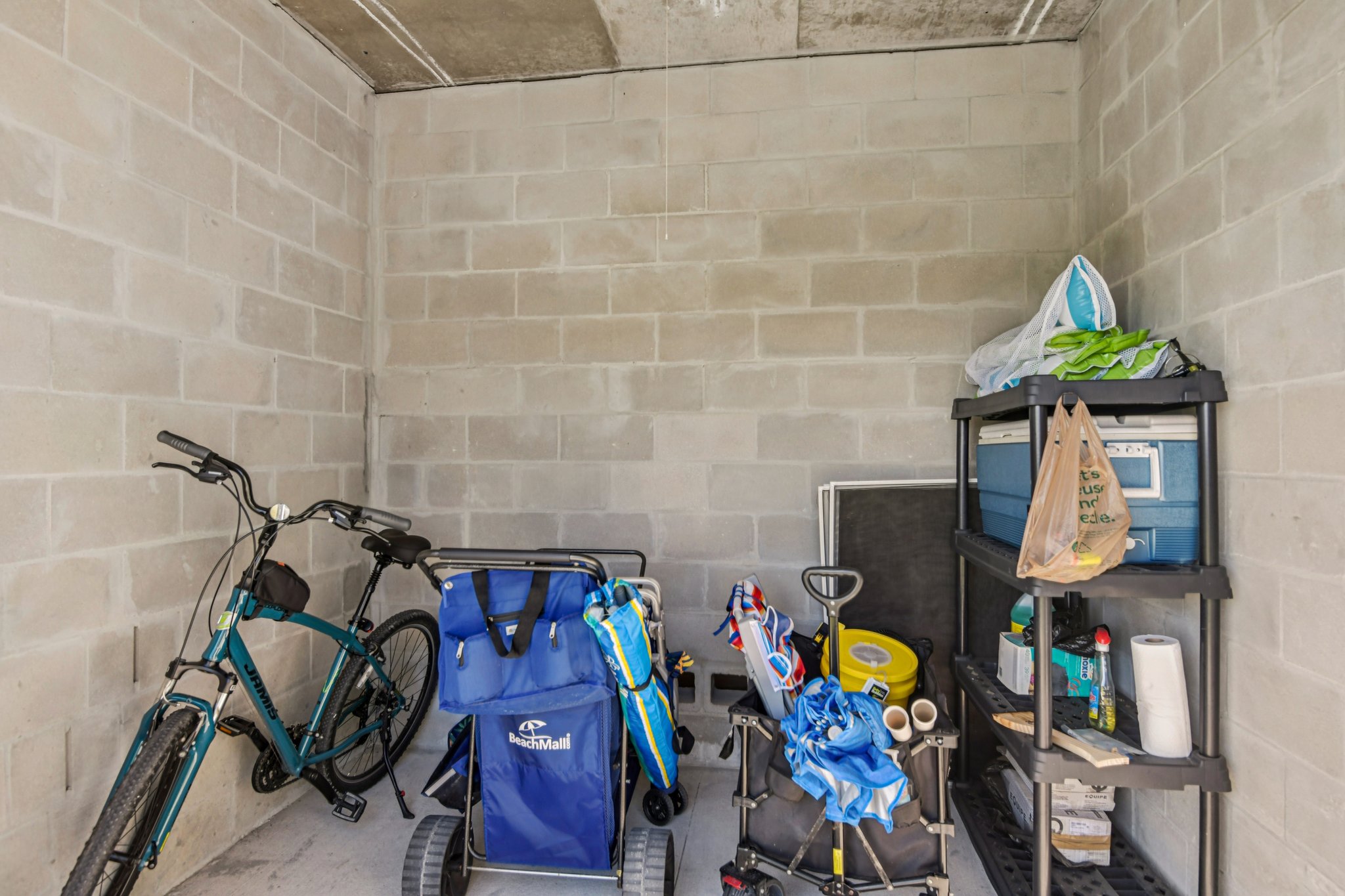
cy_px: 448
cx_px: 672
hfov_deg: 86.9
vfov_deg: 64.5
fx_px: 710
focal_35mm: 19
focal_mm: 19
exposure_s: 1/160
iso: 400
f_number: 8
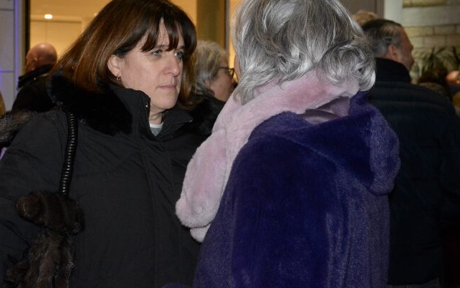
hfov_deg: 41.0
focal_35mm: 49
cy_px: 131
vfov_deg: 26.4
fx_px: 615
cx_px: 234
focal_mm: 26
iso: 3200
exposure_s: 1/60
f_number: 4
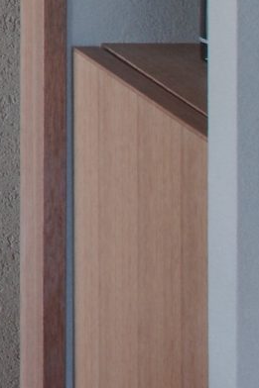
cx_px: -517
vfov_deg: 6.8
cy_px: -325
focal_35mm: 294
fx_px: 3175
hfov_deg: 4.5
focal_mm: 30
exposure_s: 1/13
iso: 400
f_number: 11
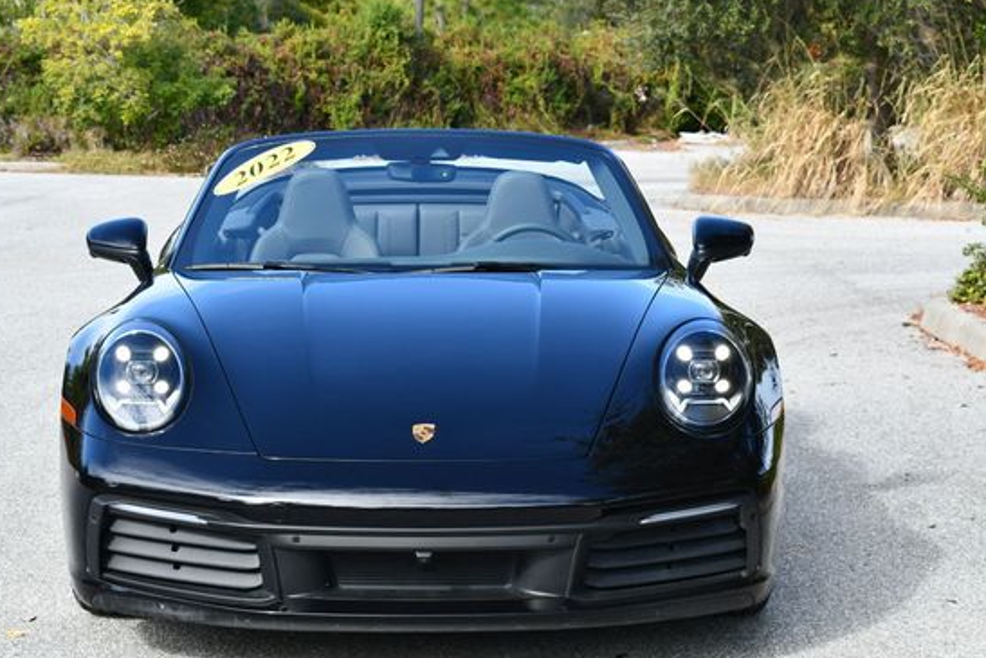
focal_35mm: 89
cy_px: 366
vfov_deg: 15.4
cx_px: 411
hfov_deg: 22.8
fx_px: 2438
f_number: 7.1
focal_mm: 38
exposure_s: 1/250
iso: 200
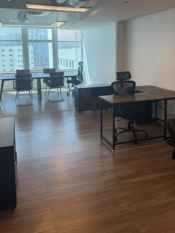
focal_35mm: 33
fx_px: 222
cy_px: 76
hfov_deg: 43.0
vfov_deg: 54.1
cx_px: 88
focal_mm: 6.76
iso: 100
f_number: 1.78
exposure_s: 1/233
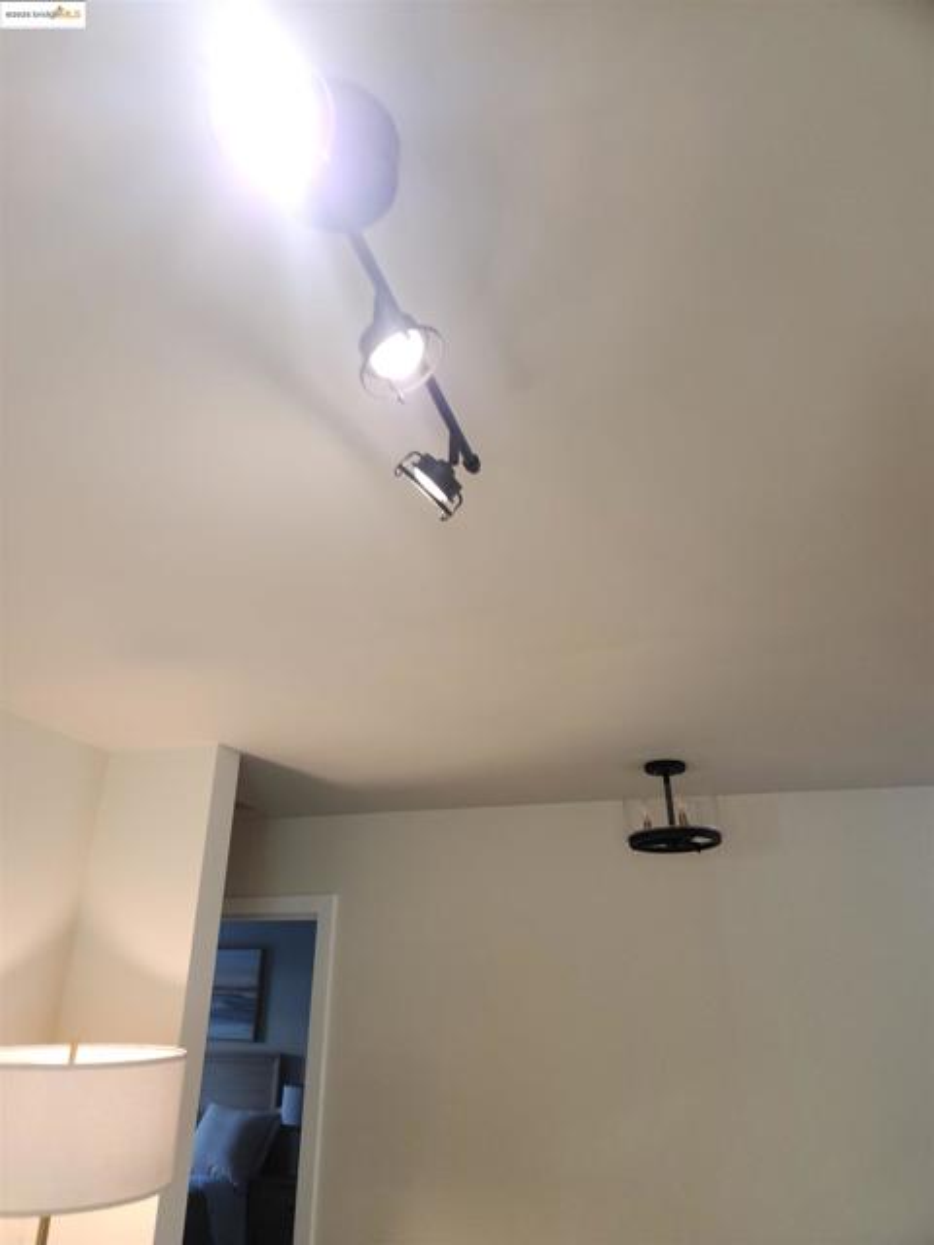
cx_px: 467
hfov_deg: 58.9
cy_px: 622
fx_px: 827
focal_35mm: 23
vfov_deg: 73.9
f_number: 1.8
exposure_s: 1/60
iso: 64
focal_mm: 5.4
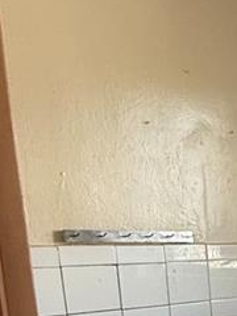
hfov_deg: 17.5
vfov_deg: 24.9
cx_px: 413
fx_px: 639
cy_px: 383
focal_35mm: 70
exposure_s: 1/60
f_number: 2.2
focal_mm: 2.22
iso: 400
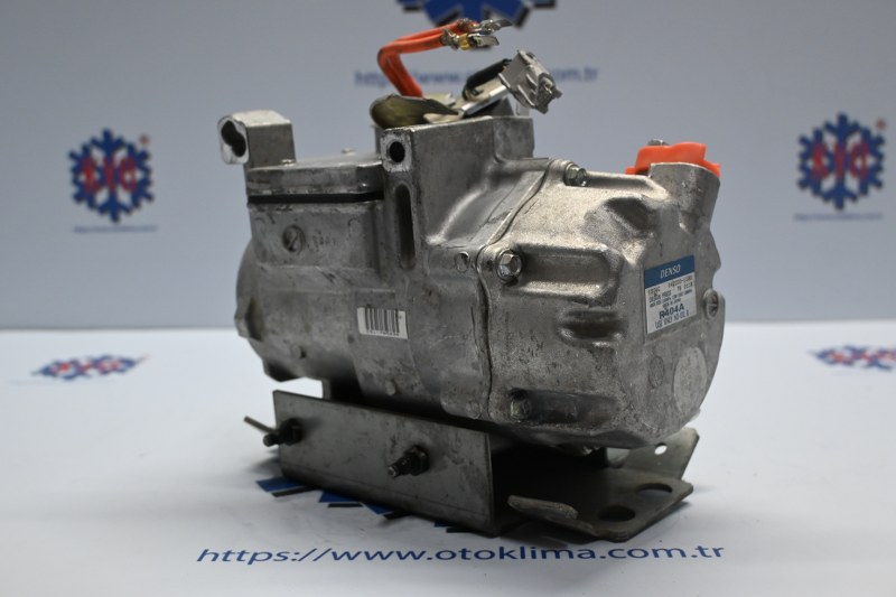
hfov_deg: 48.7
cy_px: 298
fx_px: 989
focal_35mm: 40
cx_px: 448
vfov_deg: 33.6
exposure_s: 1/125
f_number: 4.5
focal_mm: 26.5
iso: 1000
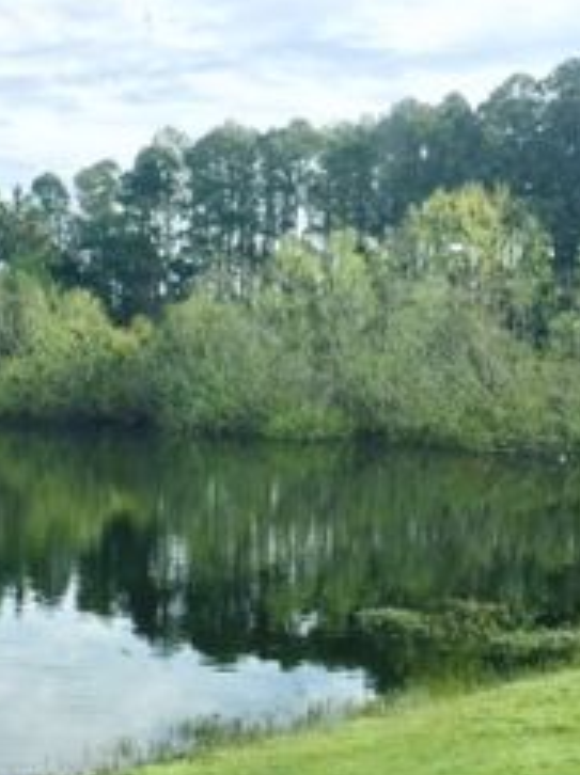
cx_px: 261
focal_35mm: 60
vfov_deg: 31.8
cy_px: 541
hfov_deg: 24.4
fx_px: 1343
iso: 32
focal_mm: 4.15
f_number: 2.2
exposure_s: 1/672
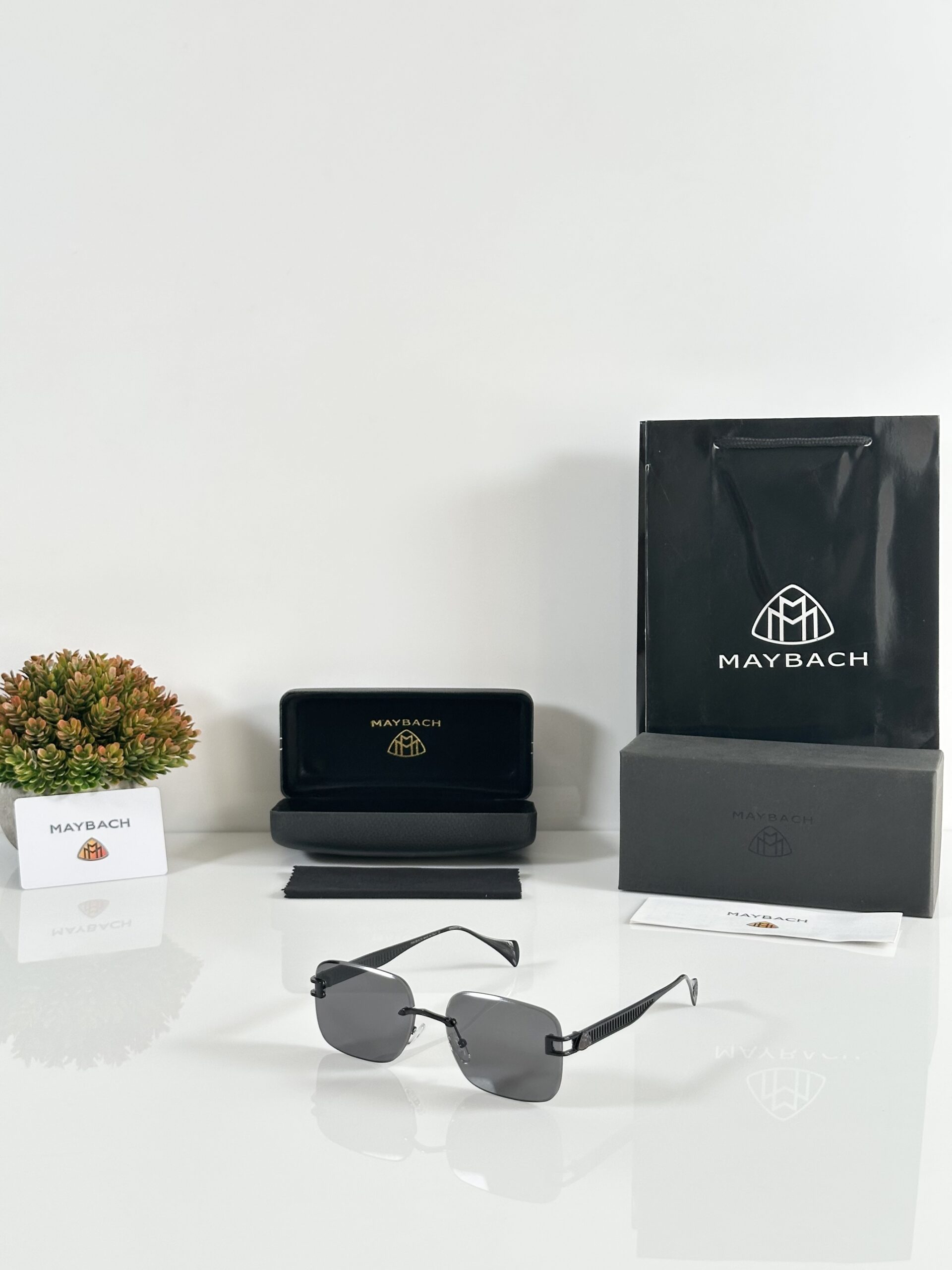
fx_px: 1760
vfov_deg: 39.7
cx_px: 476
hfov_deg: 30.3
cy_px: 635
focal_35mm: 48
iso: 80
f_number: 1.78
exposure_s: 1/121
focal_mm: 6.86
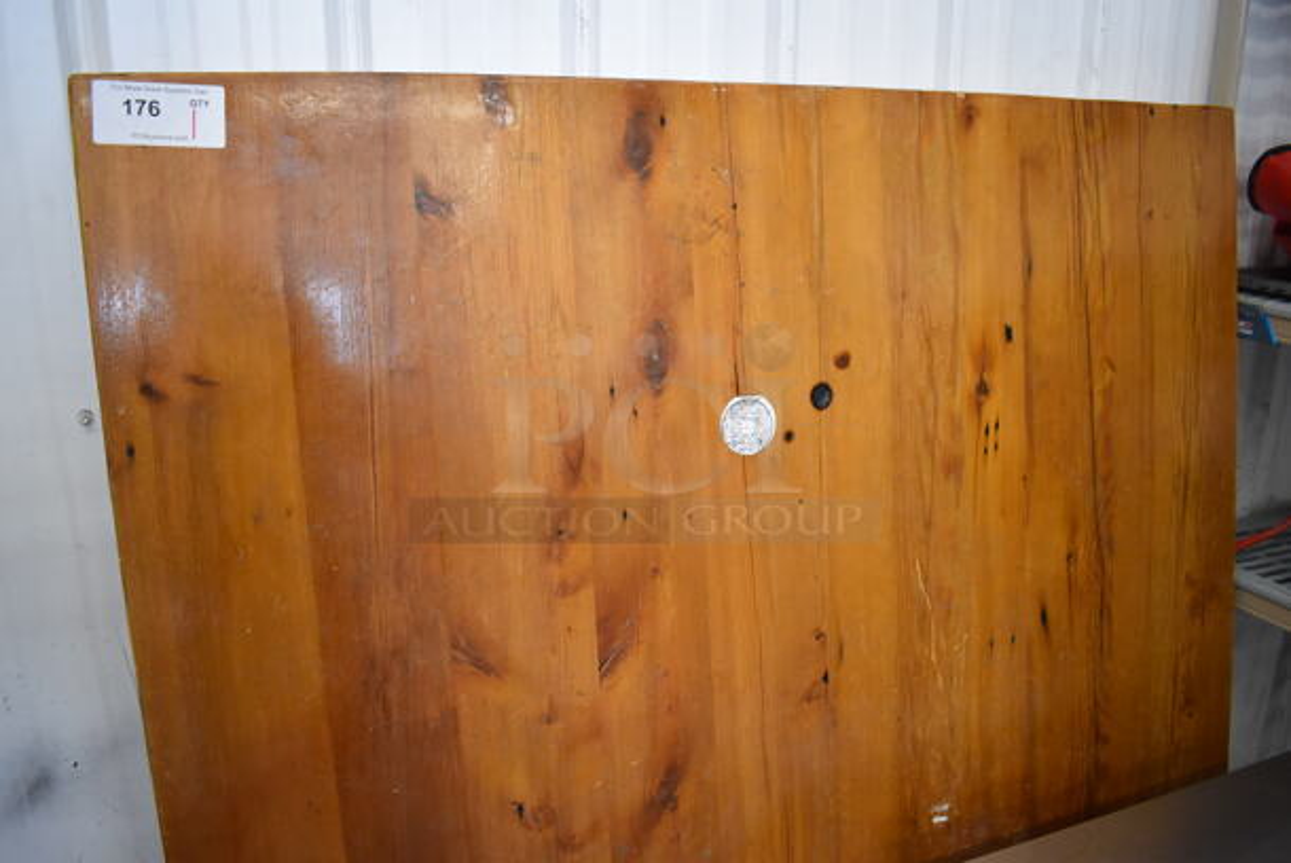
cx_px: 646
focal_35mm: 27
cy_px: 432
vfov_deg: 48.0
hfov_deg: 67.3
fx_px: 969
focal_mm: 18
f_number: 3.5
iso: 1100
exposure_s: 1/125
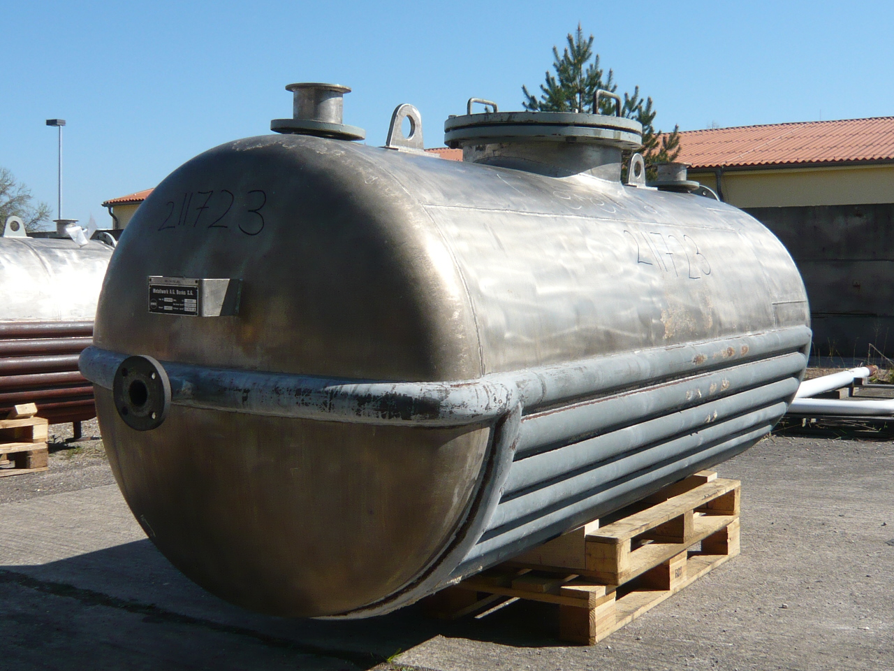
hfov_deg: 45.8
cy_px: 336
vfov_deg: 35.1
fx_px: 1059
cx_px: 447
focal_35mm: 41
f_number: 8
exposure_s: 1/200
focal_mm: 4.6
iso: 100
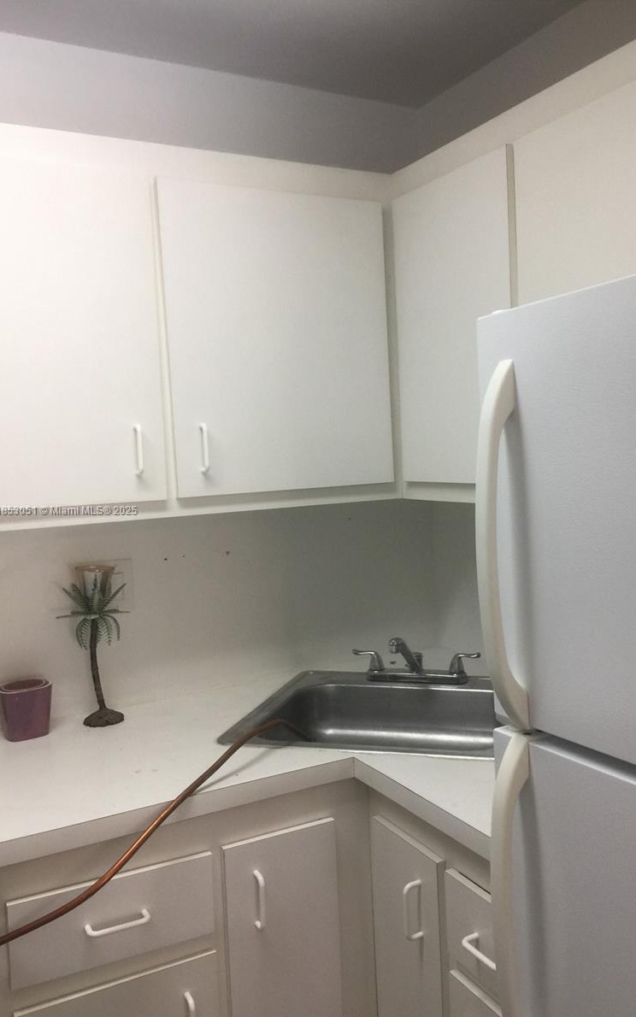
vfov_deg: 61.2
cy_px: 511
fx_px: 860
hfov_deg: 40.5
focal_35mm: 31
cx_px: 365
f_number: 2.2
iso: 40
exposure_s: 1/30
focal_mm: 4.15
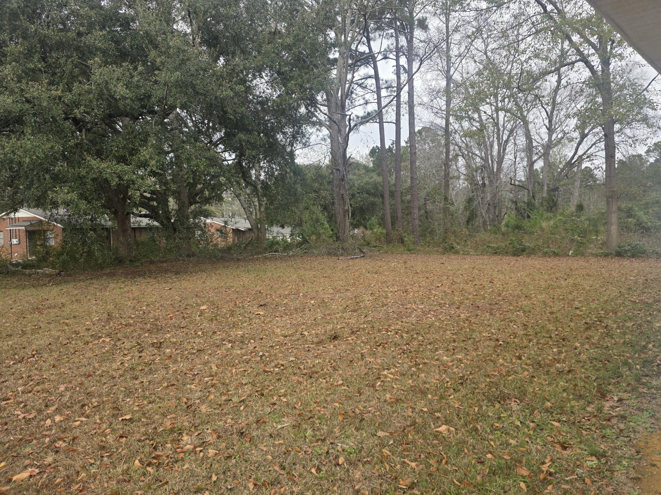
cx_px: 330
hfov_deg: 73.9
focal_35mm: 23
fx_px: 439
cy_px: 248
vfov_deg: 58.9
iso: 40
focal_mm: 6.3
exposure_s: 1/359
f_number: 1.7
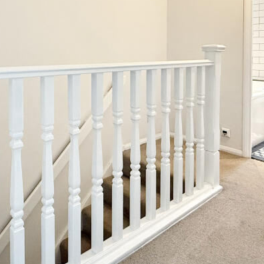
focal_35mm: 32
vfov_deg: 48.7
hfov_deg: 50.5
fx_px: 276
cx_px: 97
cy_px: 59
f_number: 2.2
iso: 250
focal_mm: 2.22
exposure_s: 1/100
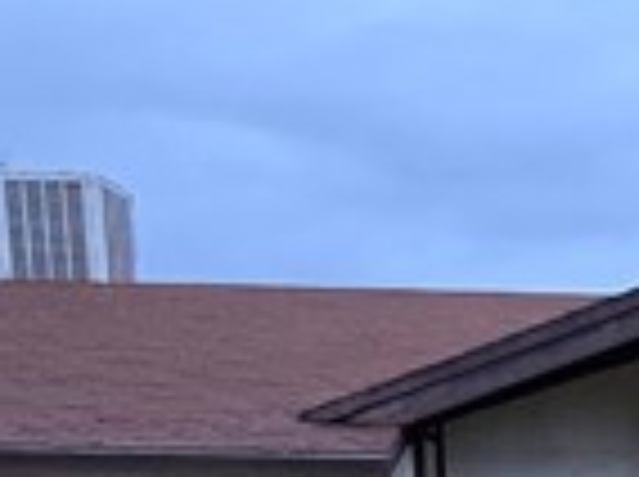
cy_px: 954
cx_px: 932
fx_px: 1732
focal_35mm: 94
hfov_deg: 18.7
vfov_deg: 13.4
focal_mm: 2.2
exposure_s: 1/60
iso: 320
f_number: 2.2
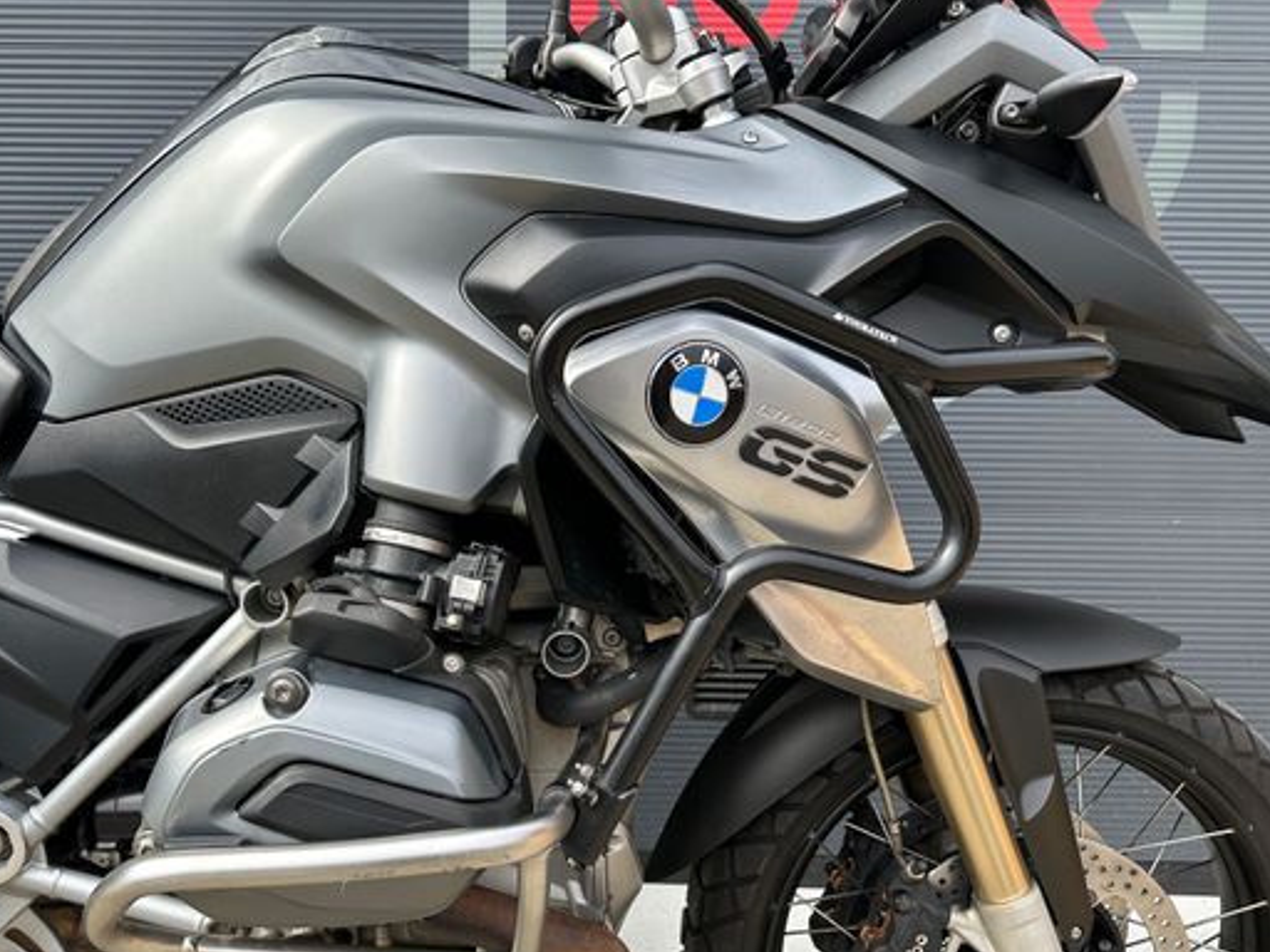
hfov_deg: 59.8
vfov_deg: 46.5
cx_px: 566
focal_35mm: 30
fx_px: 1101
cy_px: 580
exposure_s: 1/1131
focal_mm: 6.86
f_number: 1.78
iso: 80
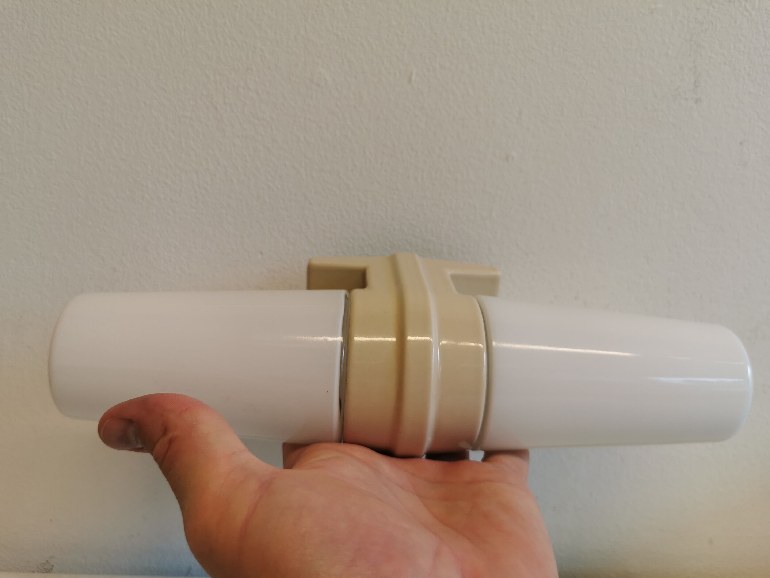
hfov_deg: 65.3
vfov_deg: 51.4
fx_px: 601
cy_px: 289
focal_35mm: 27
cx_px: 385
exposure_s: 1/130
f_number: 1.6
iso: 50
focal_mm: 5.56
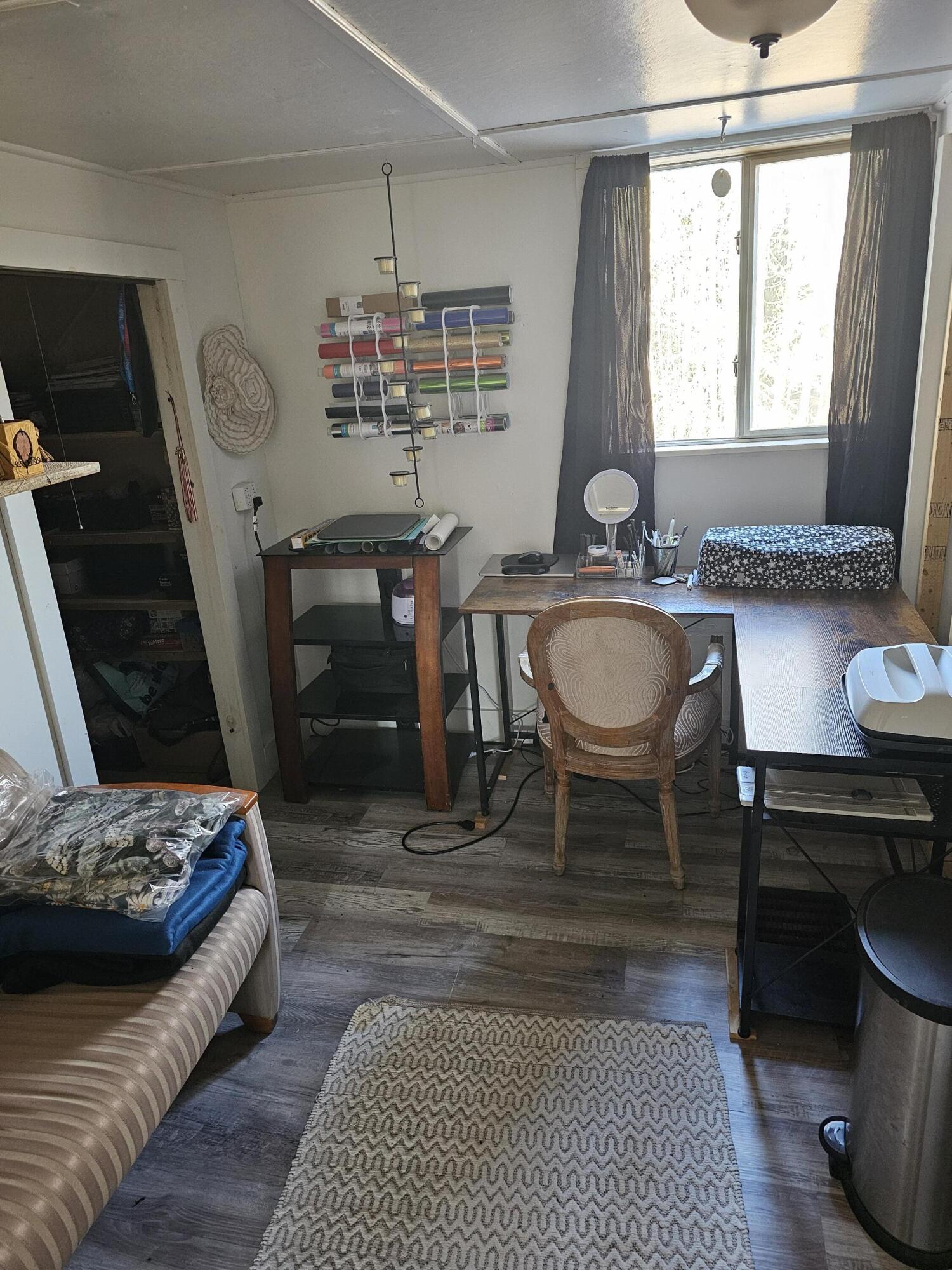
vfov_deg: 73.9
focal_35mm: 23
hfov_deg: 58.9
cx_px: 476
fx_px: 843
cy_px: 635
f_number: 1.7
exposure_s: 1/33
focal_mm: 6.3
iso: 500
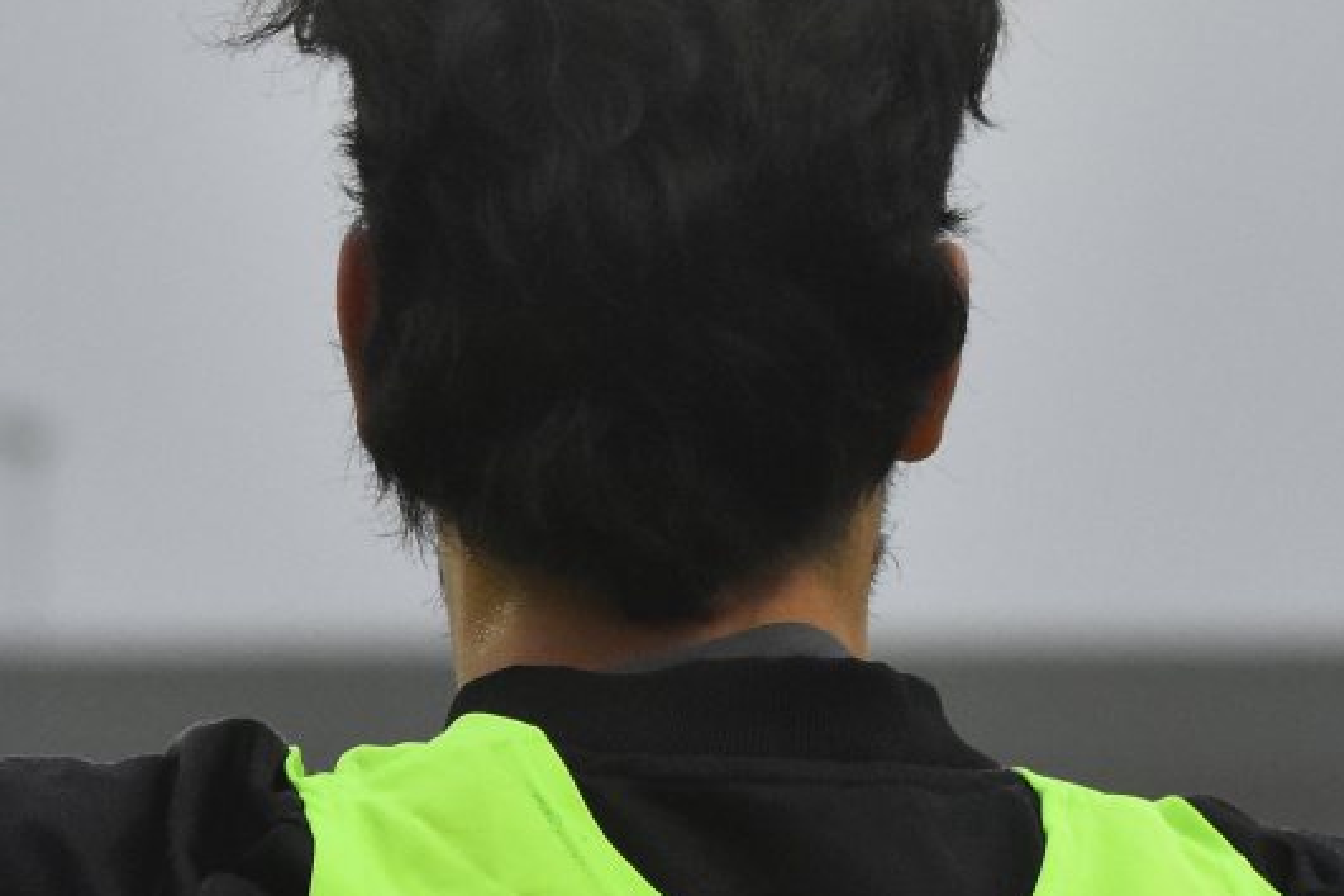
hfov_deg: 5.4
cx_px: 344
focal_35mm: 380
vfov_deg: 3.6
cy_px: 1197
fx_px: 14186
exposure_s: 1/1000
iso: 1600
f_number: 3.2
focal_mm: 70
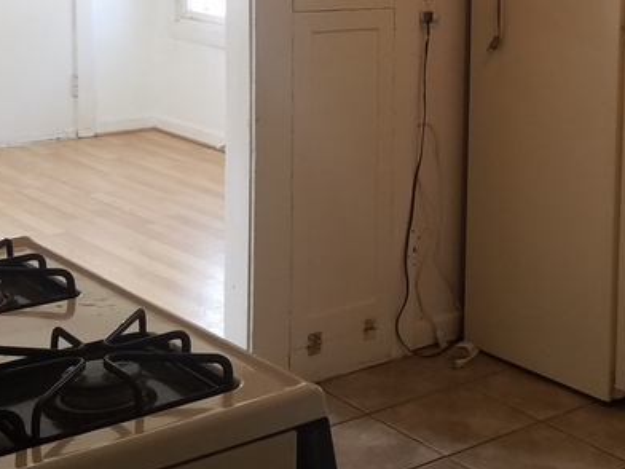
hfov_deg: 27.4
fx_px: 1228
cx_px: 576
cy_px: 38
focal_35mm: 68
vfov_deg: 21.1
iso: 80
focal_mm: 4.2
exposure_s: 1/60
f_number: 1.7
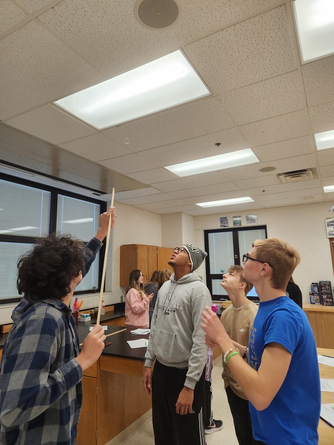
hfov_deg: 58.9
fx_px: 296
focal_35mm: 23
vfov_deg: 73.9
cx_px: 167
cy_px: 222
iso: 250
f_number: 1.8
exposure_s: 1/120
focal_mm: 5.4
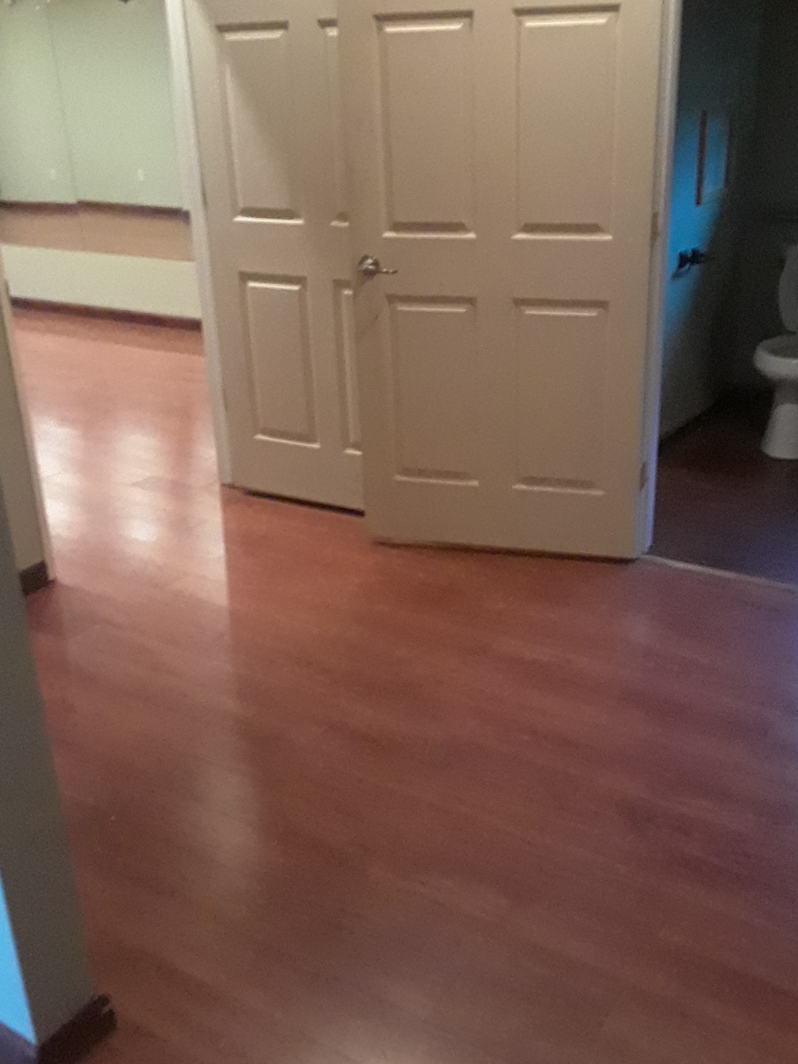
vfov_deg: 60.0
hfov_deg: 46.8
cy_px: 532
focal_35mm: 30
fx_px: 922
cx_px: 399
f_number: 1.9
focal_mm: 2.47
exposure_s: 1/15
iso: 640
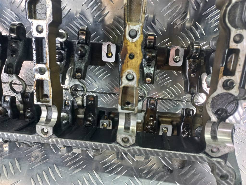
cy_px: 92
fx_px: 178
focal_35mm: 25
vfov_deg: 54.9
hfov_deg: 69.4
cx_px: 123
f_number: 1.8
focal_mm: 4.6
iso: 160
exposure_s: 1/50
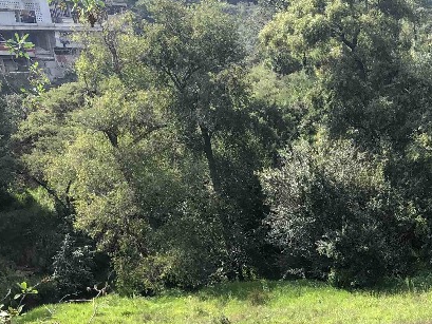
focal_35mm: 73
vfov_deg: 19.1
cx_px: 450
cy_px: 384
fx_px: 911
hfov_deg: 25.1
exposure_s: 1/852
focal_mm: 4
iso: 20
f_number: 1.8
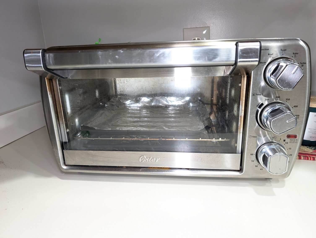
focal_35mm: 24
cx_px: 158
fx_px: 219
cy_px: 119
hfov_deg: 71.5
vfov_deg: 56.9
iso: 991
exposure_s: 1/120
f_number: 1.68
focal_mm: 6.9
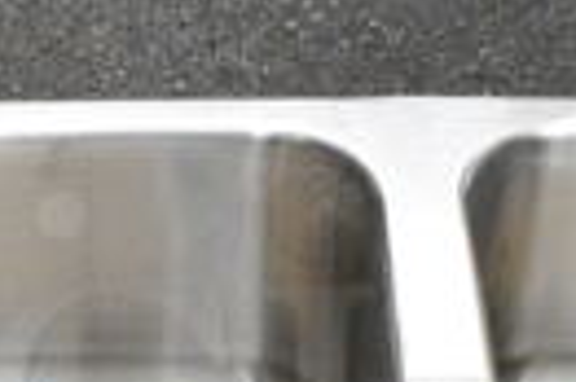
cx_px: 62
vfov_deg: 9.7
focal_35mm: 140
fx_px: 2237
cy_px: 395
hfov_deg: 14.5
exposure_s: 1/640
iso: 6400
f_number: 13
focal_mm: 20
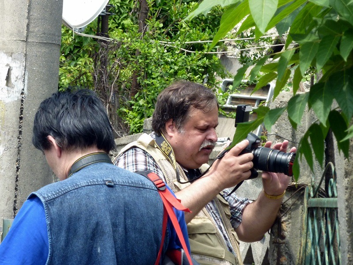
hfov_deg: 13.4
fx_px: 1499
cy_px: 132
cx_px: 176
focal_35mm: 147
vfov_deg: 10.1
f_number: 4.5
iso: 200
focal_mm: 24.1
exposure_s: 1/400
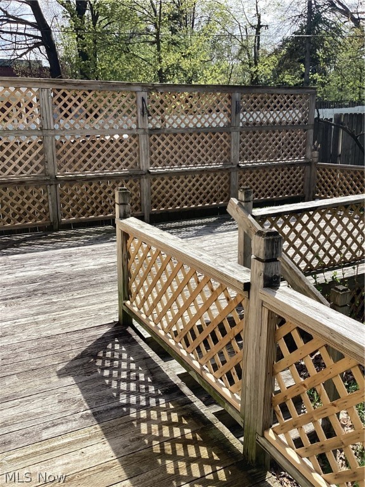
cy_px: 244
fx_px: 436
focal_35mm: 31
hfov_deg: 45.4
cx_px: 182
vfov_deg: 58.4
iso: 25
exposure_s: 1/1164
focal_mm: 3.3
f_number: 2.4
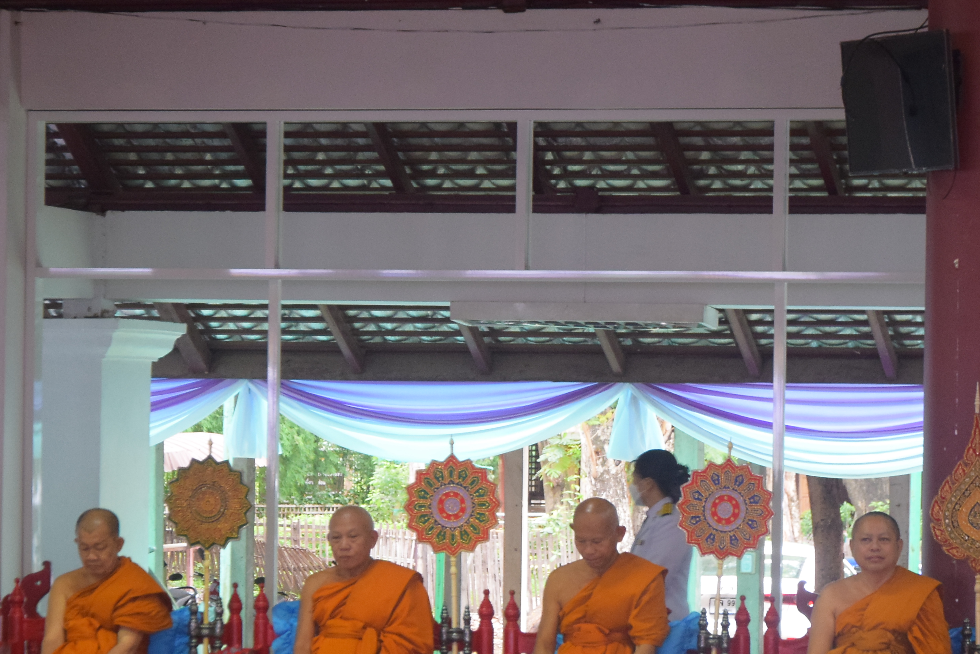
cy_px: 539
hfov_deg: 11.7
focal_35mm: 176
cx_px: 563
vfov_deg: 7.8
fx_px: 4792
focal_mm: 70
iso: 2000
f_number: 5.3
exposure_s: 1/40
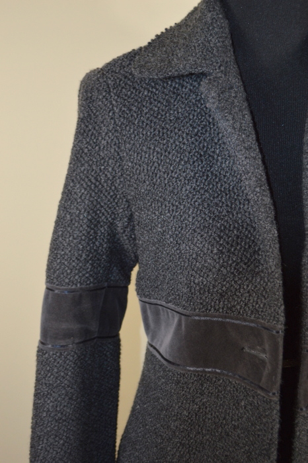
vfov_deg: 43.6
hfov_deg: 29.8
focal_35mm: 45
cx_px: 154
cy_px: 232
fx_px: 578
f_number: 4.5
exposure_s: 1/60
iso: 720
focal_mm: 30
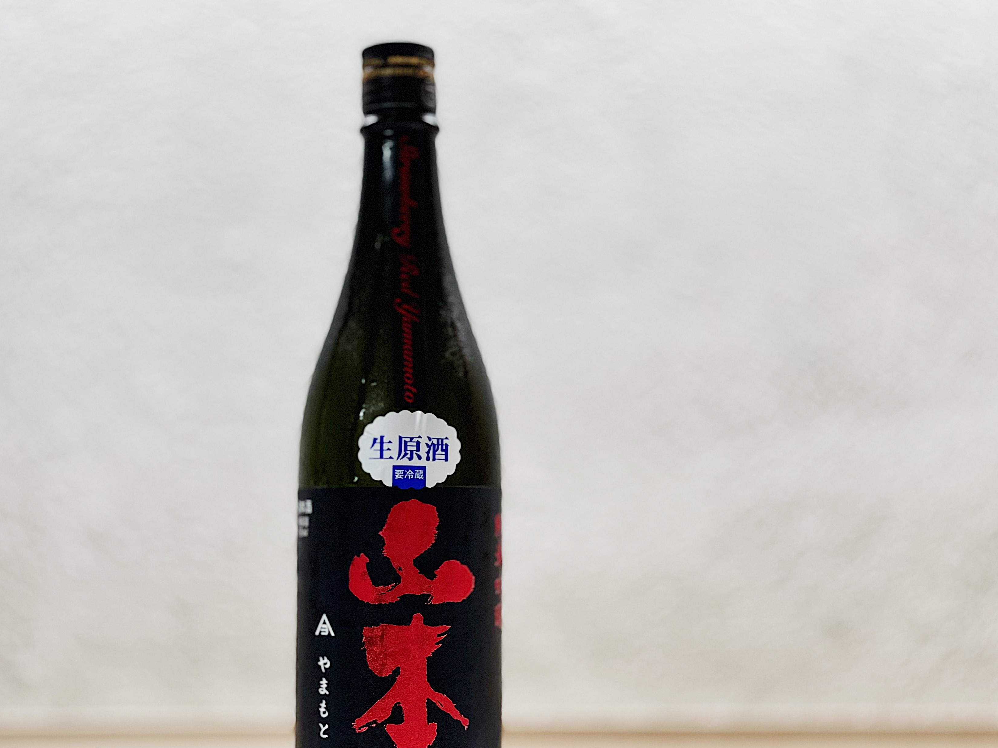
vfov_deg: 22.9
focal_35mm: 64
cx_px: 408
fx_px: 1845
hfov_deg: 30.2
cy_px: 417
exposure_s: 1/100
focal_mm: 6
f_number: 2
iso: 125
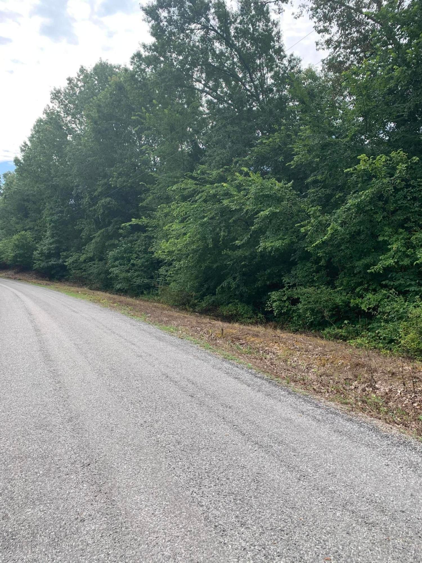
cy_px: 282
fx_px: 423
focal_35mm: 26
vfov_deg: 67.3
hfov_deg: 53.1
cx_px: 211
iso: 25
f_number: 1.8
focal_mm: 4.25
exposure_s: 1/743
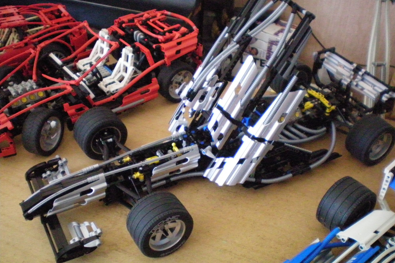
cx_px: 204
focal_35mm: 41
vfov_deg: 32.6
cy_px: 130
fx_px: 450
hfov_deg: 47.4
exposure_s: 1/100
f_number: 3.1
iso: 800
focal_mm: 6.3
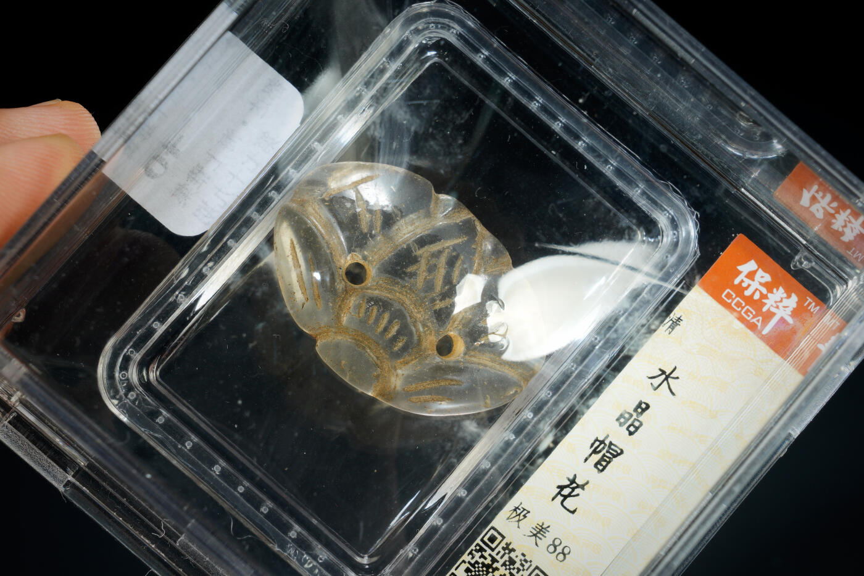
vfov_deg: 12.6
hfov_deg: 18.8
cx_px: 432
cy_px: 288
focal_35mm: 109
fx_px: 2616
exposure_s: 1/160
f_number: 18
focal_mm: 73
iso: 100
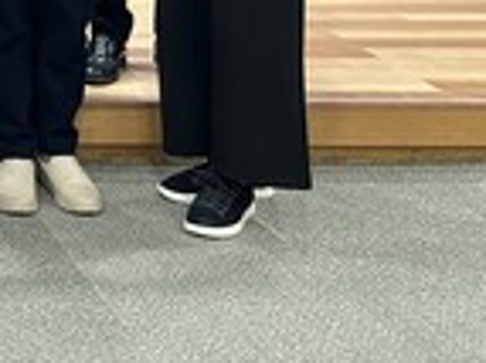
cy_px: -363
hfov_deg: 16.1
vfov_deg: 12.8
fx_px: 1417
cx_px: -421
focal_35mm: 101
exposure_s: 1/120
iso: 200
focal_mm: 6.86
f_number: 1.78
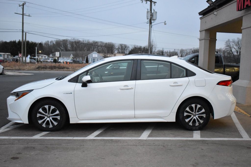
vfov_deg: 33.0
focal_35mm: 40
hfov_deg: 47.9
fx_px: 282
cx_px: 126
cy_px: 84
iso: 2800
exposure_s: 1/125
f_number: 4
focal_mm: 27
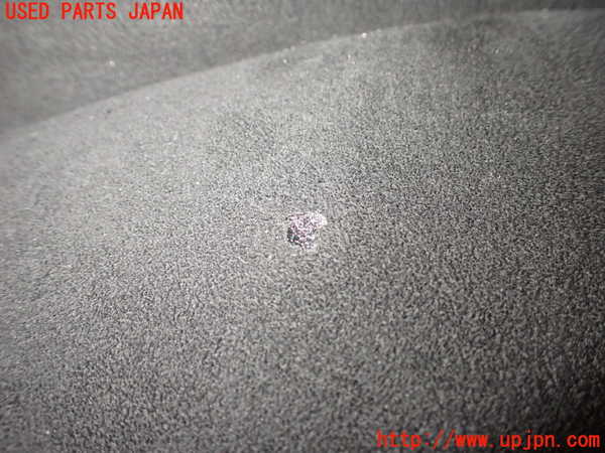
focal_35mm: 30
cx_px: 302
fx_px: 524
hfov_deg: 60.0
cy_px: 226
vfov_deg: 46.8
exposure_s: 1/80
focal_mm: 5.4
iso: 800
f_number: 2.3
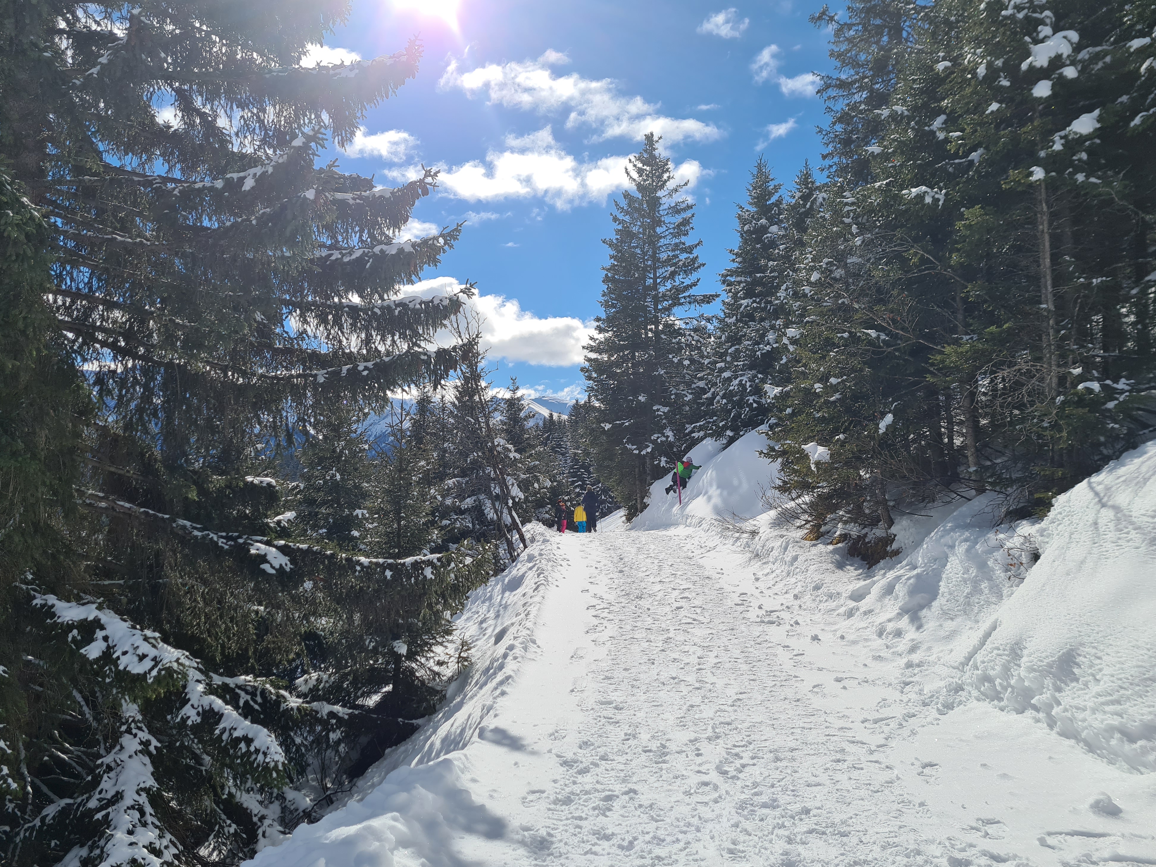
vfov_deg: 51.4
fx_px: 902
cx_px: 562
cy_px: 440
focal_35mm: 27
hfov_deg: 65.3
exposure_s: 1/7968
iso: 50
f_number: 1.8
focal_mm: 5.4
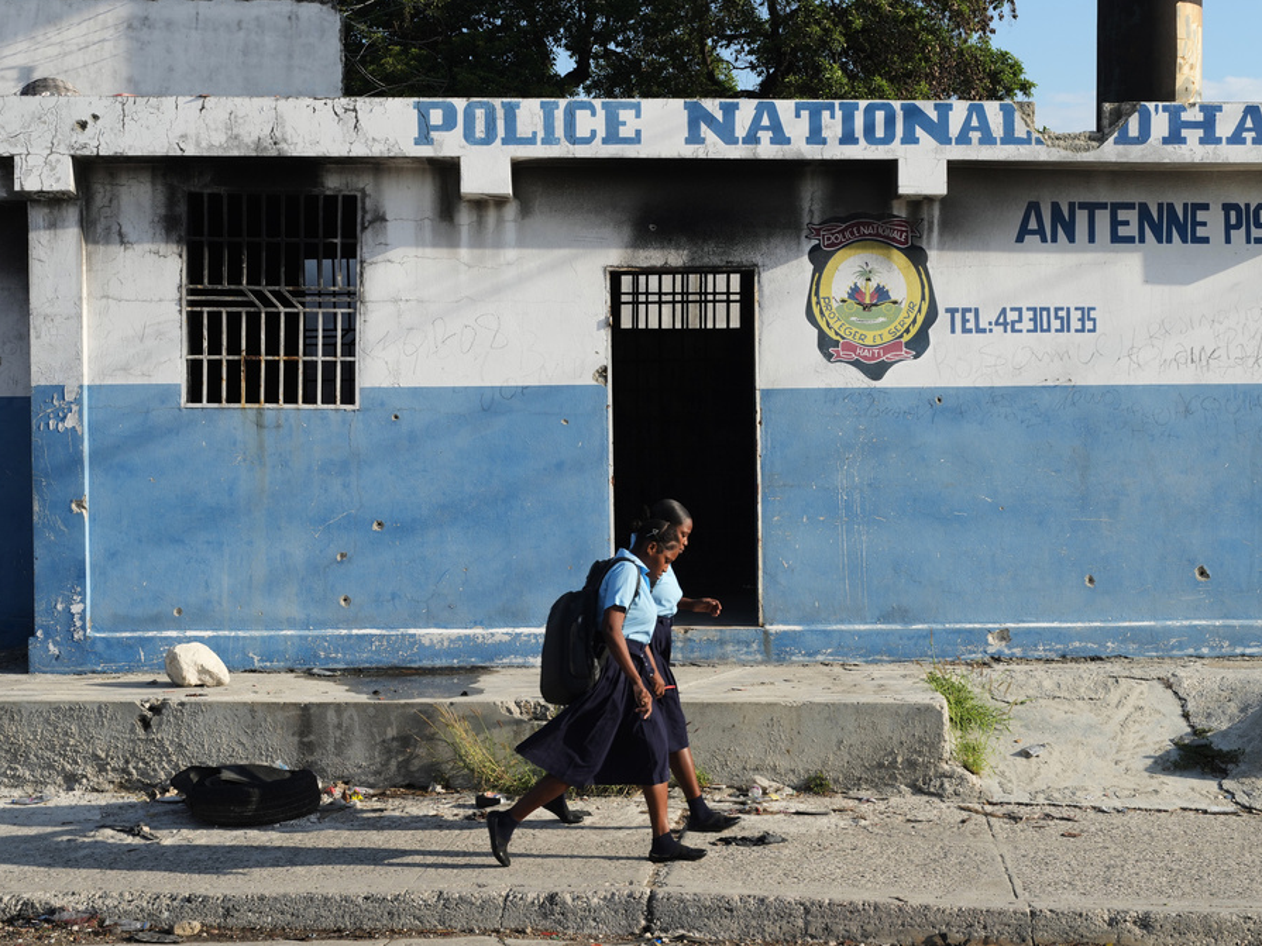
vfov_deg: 26.6
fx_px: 2005
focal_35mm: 55
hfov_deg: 34.9
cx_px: 704
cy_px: 466
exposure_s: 1/320
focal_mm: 50
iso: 320
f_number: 10
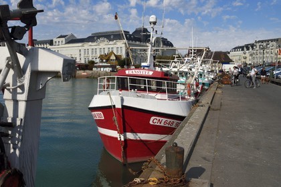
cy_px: 94
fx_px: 265
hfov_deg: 55.8
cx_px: 140
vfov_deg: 38.9
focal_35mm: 34
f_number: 14
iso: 200
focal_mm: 34
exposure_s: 1/250
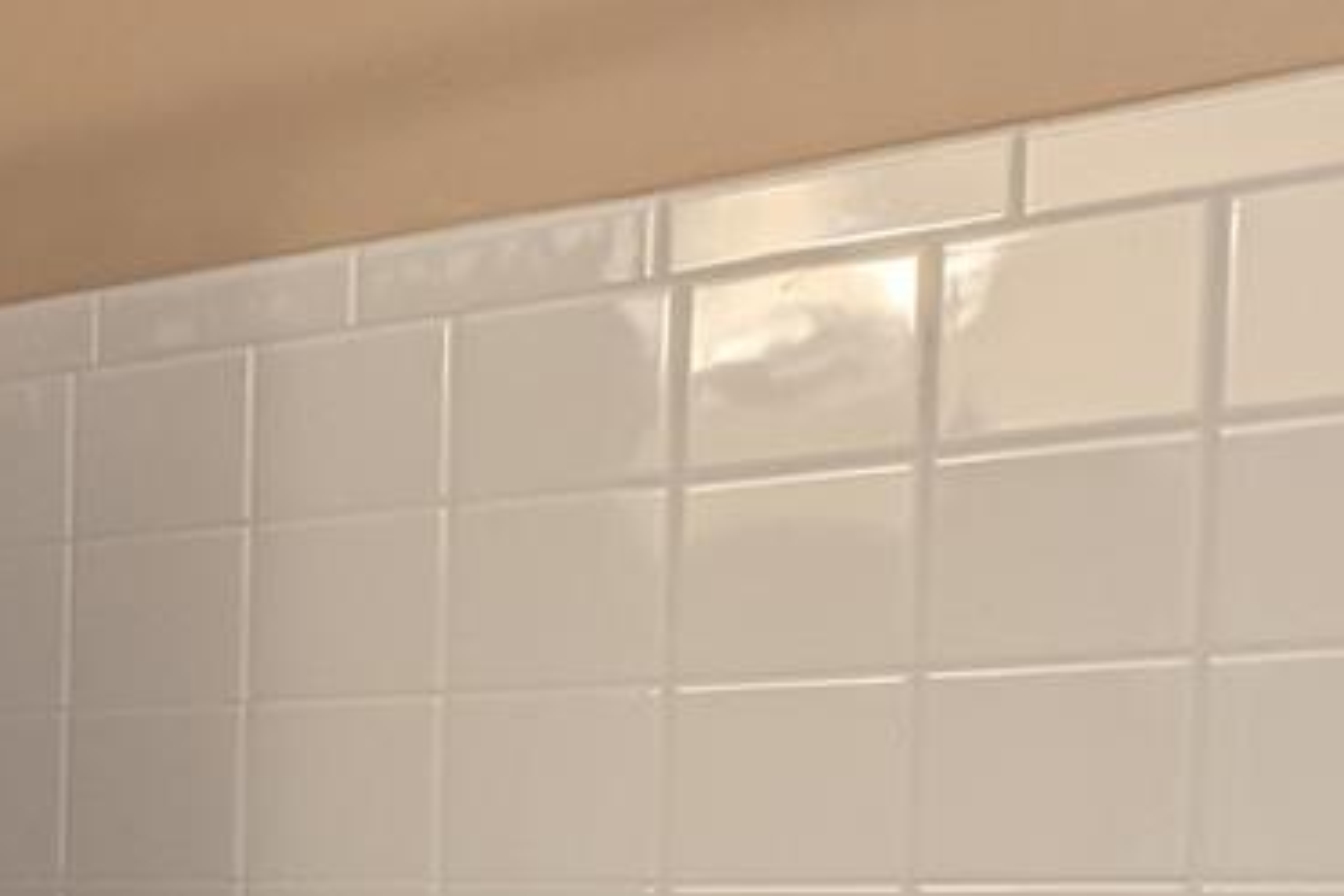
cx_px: -1485
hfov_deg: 17.2
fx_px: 2874
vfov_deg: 17.1
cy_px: 983
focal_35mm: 77
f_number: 8
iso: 400
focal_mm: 14
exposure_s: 1/15
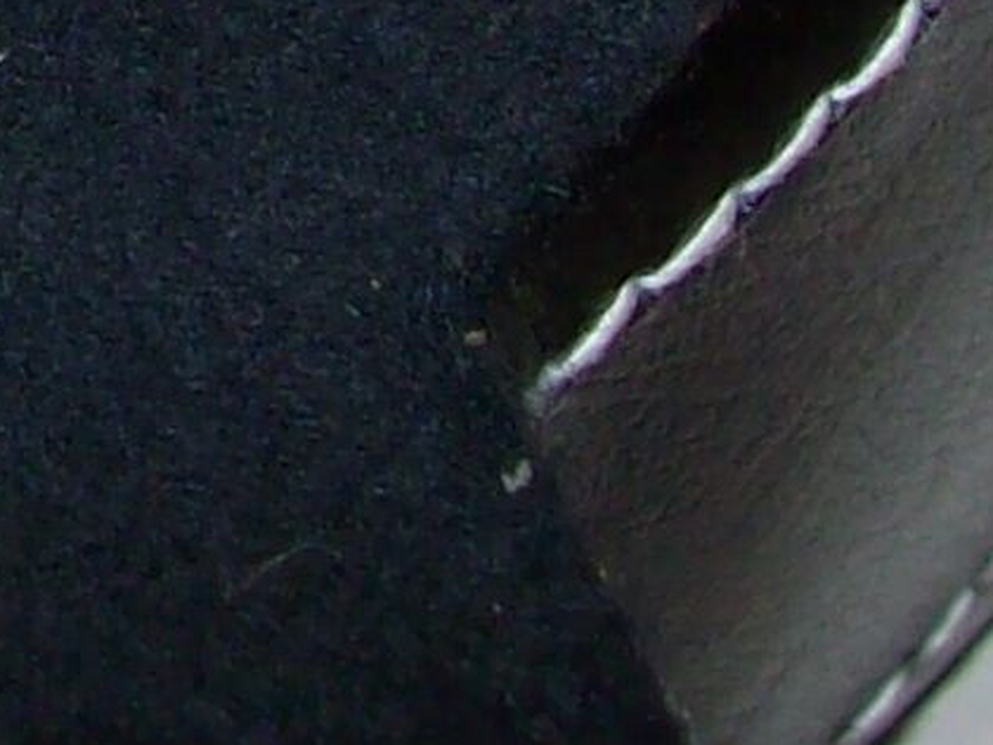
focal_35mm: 244
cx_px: -1149
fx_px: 6999
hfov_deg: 7.7
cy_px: -1175
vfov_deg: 5.8
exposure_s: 1/64
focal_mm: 6
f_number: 2.7
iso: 80
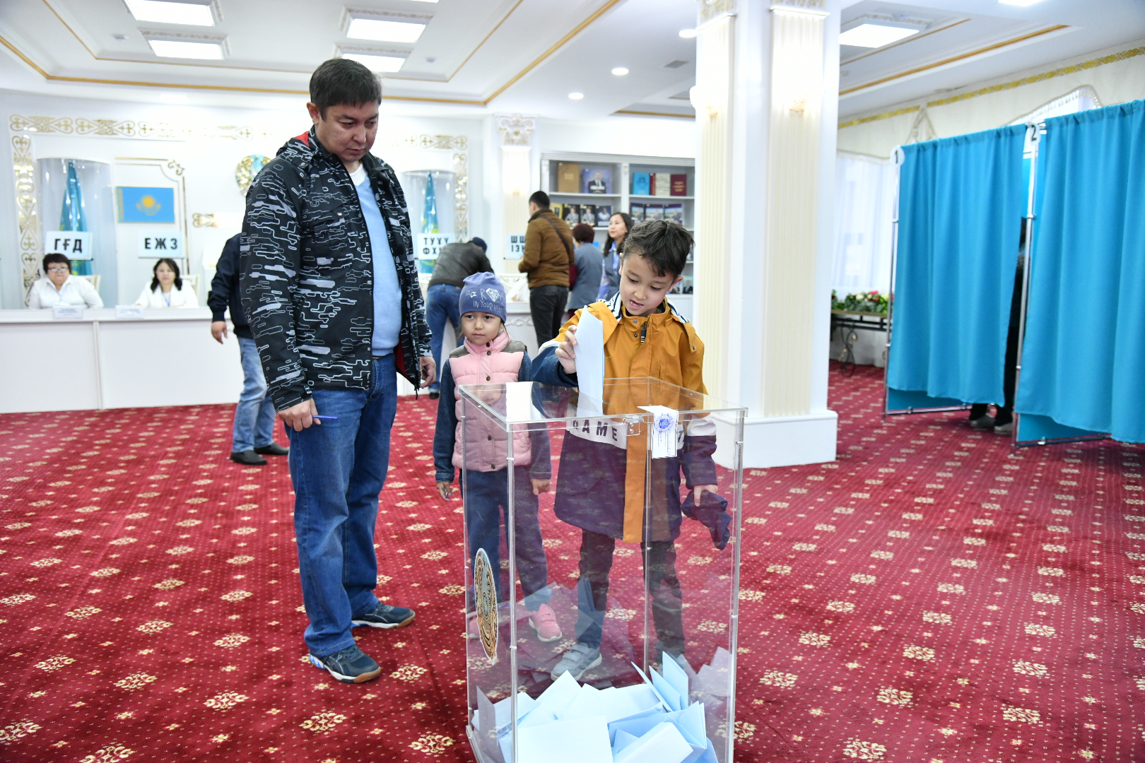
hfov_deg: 67.4
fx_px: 859
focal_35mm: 27
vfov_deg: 47.9
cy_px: 382
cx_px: 572
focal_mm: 27
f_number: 4
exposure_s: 1/125
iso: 2500
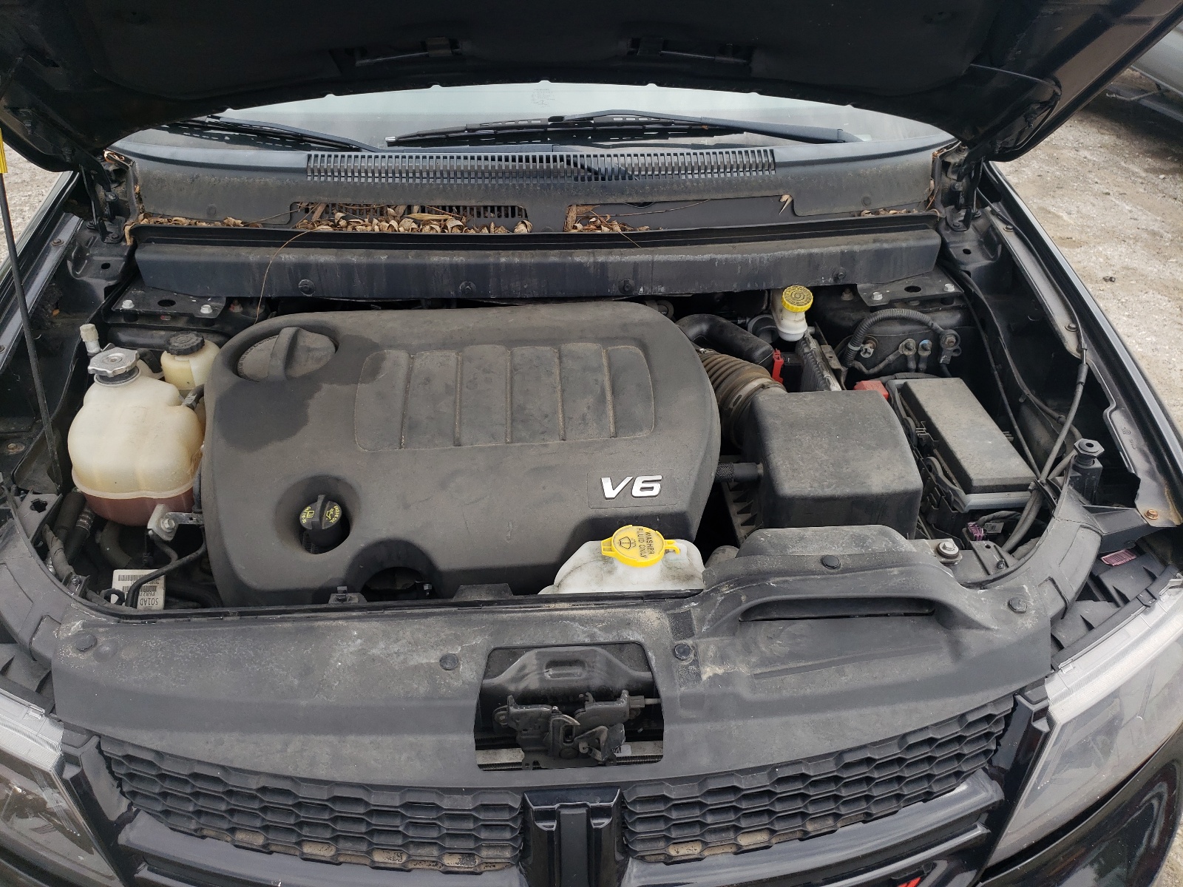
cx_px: 592
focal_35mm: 26
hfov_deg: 67.3
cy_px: 444
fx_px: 889
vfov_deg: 53.1
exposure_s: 1/769
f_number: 1.5
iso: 50
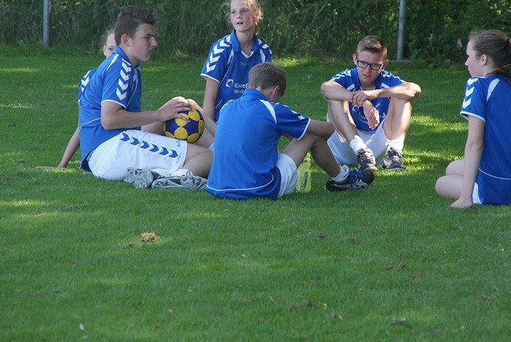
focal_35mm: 305
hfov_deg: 6.8
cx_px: 298
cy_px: 112
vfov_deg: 4.5
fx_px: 4330
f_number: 5.6
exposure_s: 1/200
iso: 400
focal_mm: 135
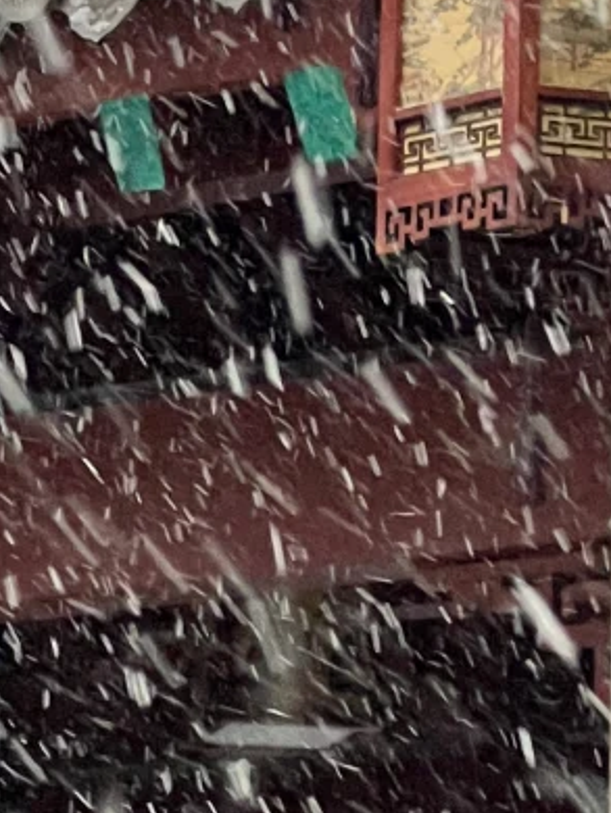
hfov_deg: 5.2
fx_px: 6676
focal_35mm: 284
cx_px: 323
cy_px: -284
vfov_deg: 6.9
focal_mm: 9
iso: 200
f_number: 2.8
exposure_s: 1/87
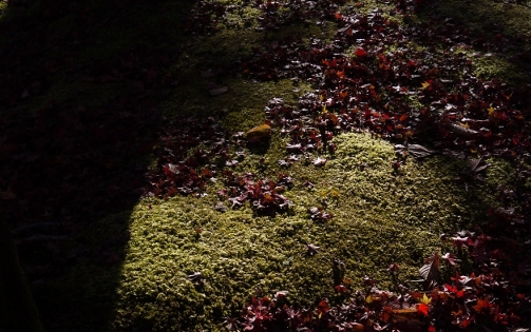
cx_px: 225
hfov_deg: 31.9
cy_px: 263
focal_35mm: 64
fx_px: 927
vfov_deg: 20.1
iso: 200
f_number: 6.3
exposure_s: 1/640
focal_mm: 19
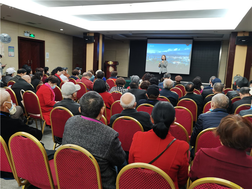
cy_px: 94
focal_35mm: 29
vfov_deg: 48.2
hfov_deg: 61.7
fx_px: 211
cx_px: 126
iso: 200
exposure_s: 1/50
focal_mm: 5.58
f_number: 1.8
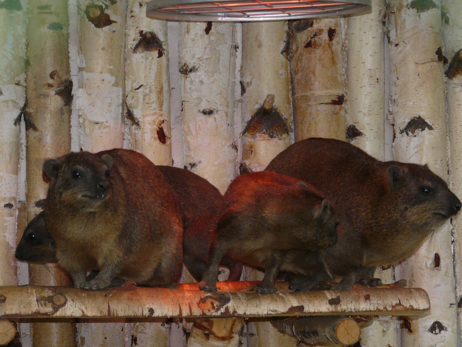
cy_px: 174
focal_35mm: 209
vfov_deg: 7.1
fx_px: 2789
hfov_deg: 9.5
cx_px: 231
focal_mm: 27
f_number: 3.6
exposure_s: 1/100
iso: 125
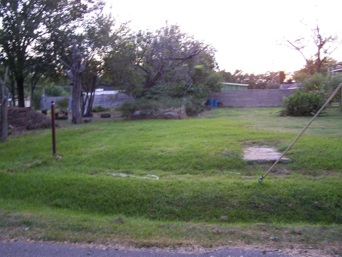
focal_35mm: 38
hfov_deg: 49.0
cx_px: 171
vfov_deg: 37.7
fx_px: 375
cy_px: 128
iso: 160
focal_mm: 6.3
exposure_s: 1/8
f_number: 2.8
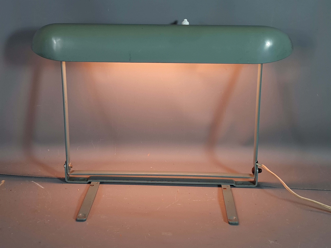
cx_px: 166
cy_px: 124
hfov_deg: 67.3
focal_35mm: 26
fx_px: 249
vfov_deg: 53.1
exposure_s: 1/100
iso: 80
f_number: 1.8
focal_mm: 5.4
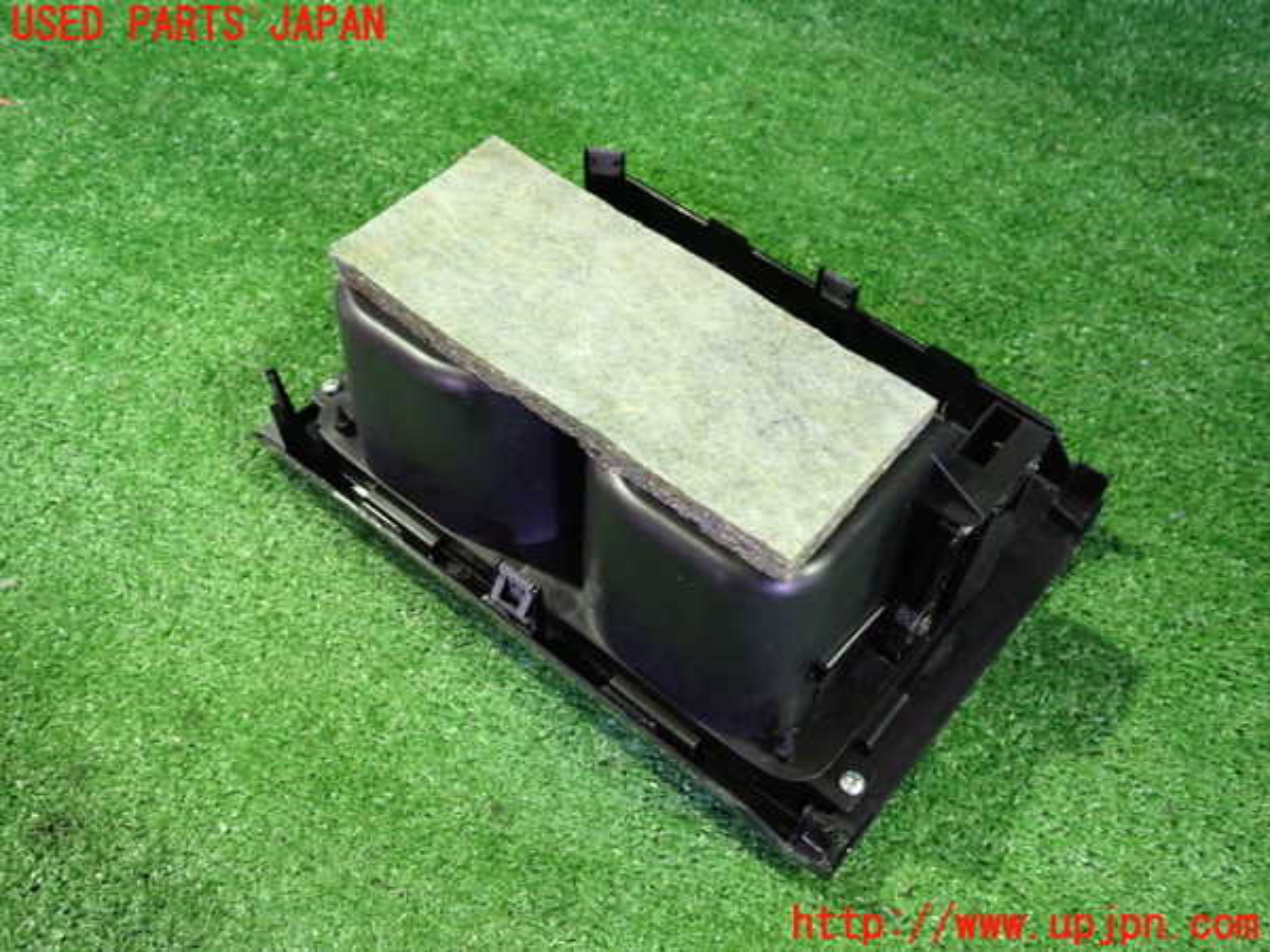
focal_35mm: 30
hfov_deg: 60.0
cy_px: 476
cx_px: 635
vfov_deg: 46.8
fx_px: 1101
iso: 800
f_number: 2.3
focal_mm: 5.4
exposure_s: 1/25
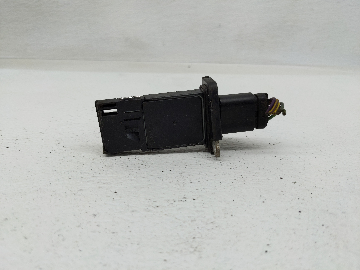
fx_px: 260
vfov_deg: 54.9
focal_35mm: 25
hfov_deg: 69.4
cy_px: 135
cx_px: 180
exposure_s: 1/120
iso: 72
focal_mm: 4.38
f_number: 1.73
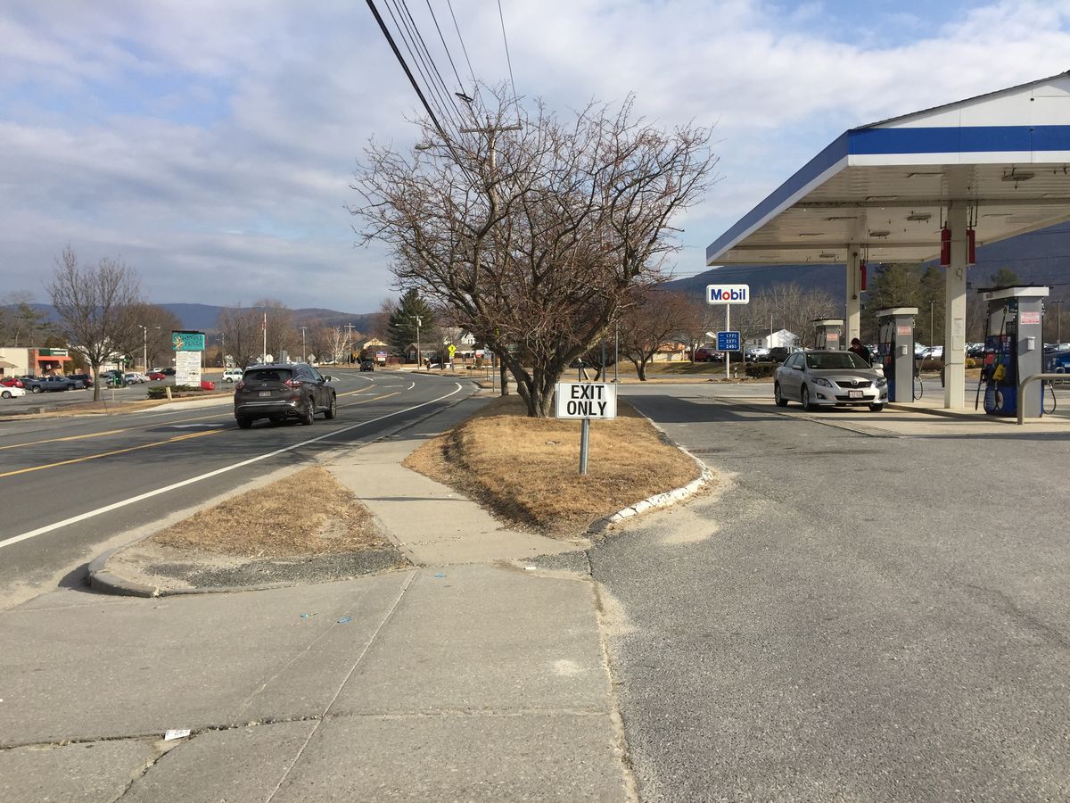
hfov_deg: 61.7
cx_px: 535
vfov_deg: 48.2
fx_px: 896
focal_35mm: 29
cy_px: 402
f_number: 2.2
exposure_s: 1/1980
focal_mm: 4.15
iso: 32
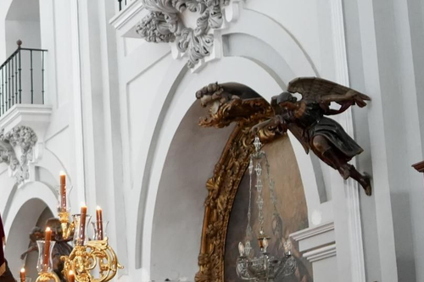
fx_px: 1319
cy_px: 143
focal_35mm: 112
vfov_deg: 12.2
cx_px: -181
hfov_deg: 16.8
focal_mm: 35
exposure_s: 1/200
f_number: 1.4
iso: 4000
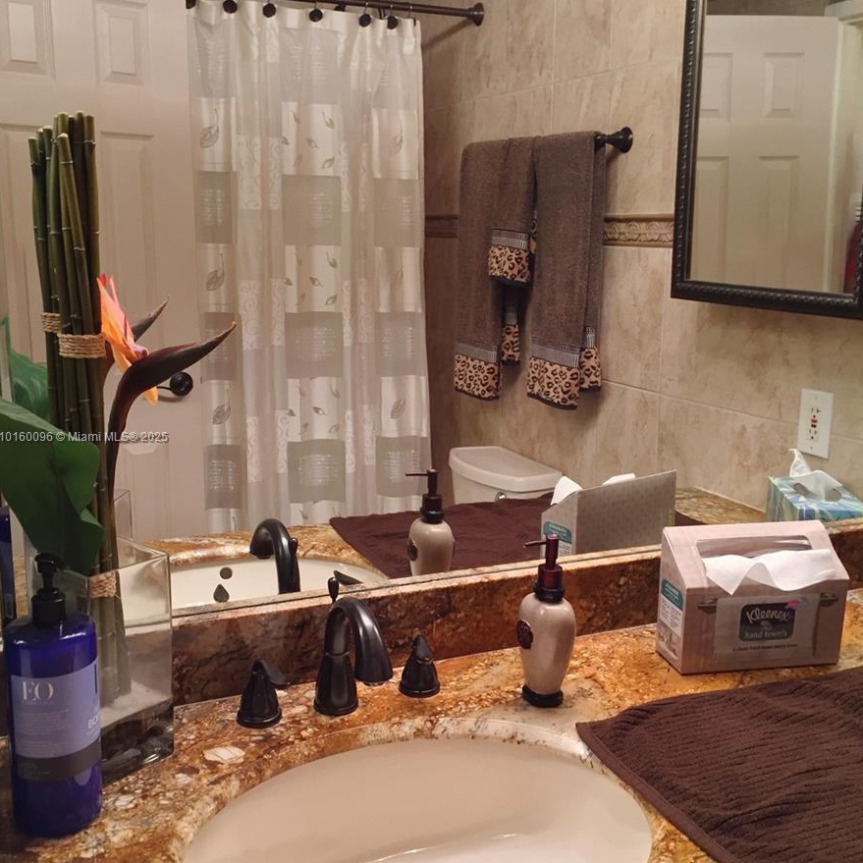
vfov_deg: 47.2
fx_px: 987
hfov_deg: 47.2
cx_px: 430
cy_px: 438
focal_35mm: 35
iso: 200
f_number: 2.2
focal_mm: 4.15
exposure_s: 1/30
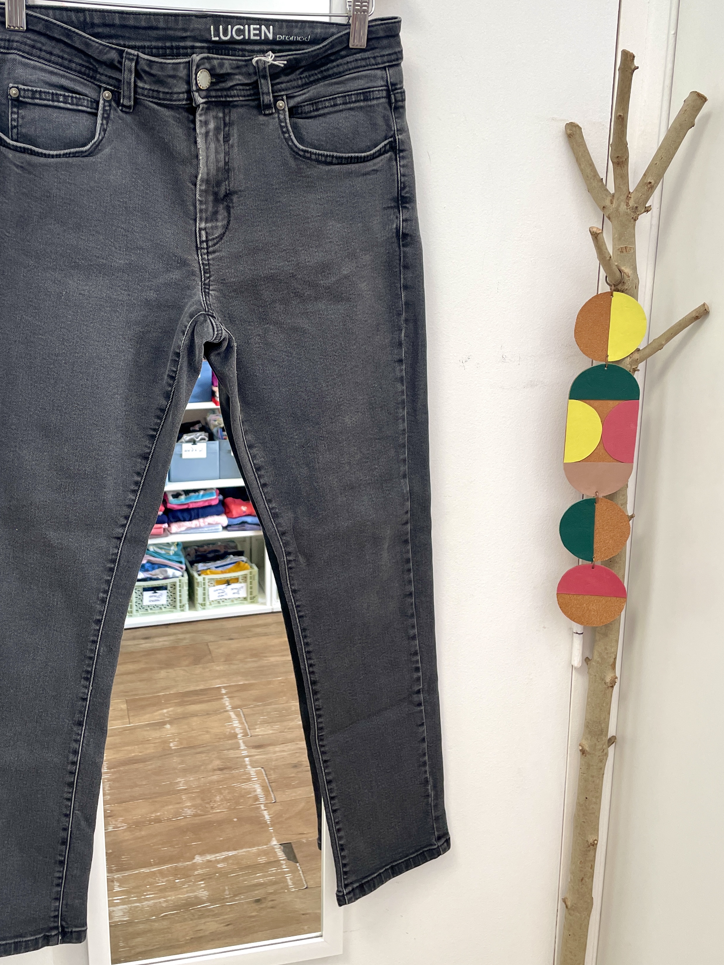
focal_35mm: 32
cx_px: 283
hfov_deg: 43.9
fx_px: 892
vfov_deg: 56.6
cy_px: 421
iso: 80
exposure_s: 1/100
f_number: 1.6
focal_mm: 4.2
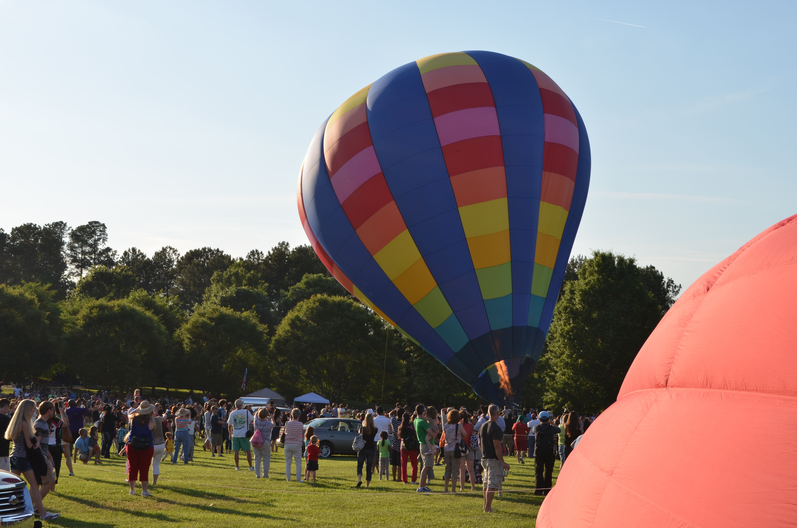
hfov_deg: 33.5
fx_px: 1326
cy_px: 264
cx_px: 398
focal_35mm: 60
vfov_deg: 22.5
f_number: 9
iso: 100
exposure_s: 1/200
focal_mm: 40
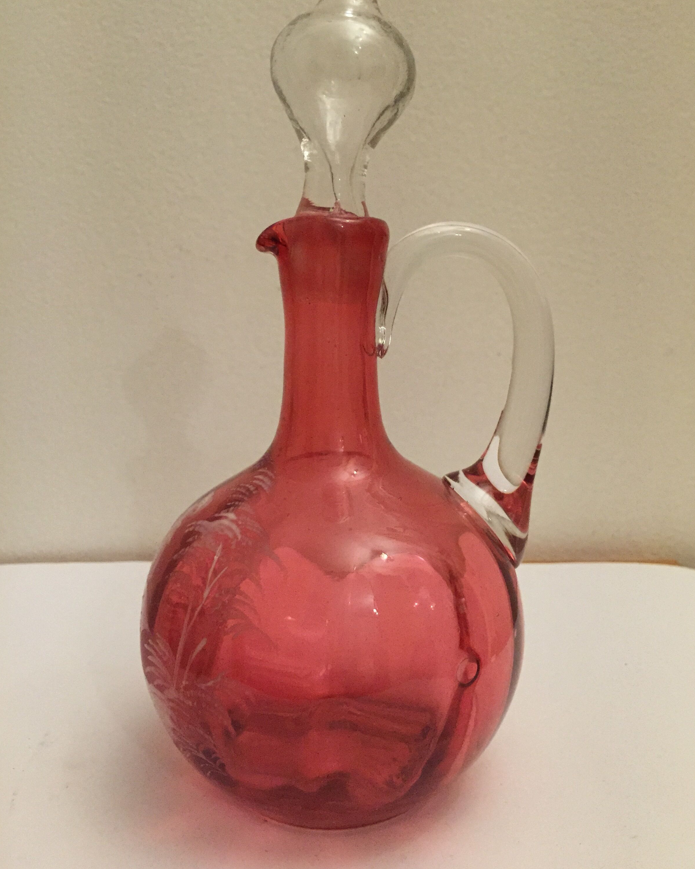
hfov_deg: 47.1
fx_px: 797
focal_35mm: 31
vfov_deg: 57.1
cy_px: 412
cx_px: 351
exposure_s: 1/20
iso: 250
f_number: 2.2
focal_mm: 4.15
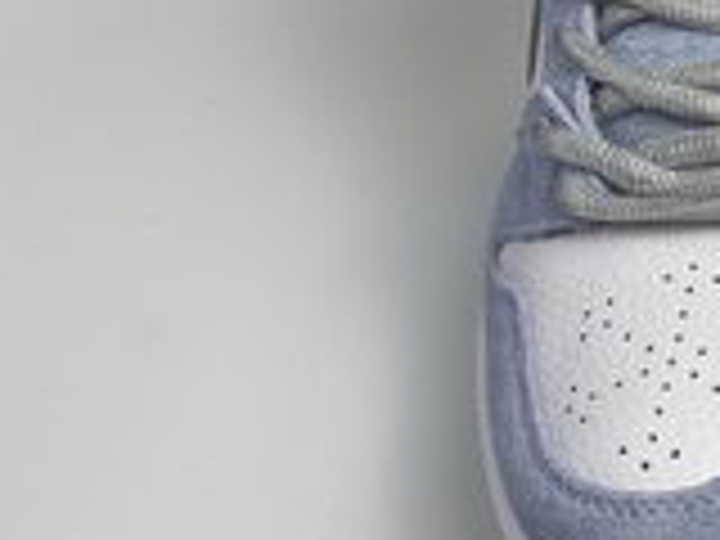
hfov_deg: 20.5
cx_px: 1089
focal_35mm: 81
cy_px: 151
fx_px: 1685
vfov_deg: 18.1
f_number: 1.8
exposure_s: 1/100
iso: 40
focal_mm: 4.25
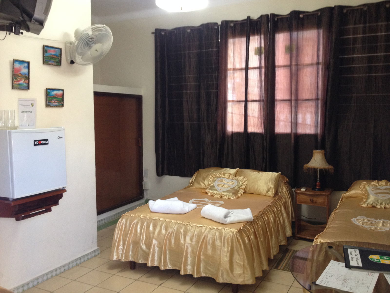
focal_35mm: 35
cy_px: 146
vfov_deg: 40.7
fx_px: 394
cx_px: 195
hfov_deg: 52.6
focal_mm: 4.28
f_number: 2.4
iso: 160
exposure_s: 1/20
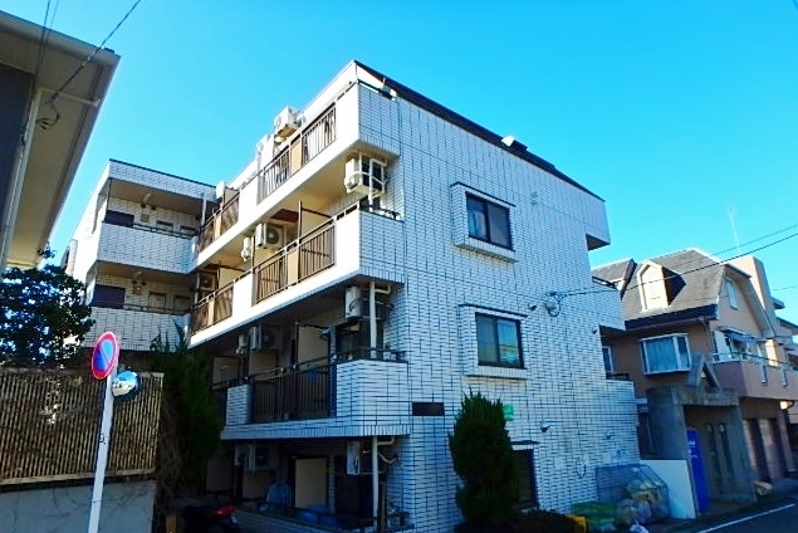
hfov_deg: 78.6
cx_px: 398
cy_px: 285
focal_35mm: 22
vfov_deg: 57.2
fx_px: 488
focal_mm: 3.7
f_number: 3.5
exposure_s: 1/800
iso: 125
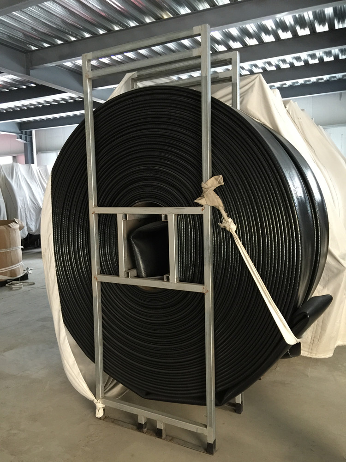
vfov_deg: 61.7
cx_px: 173
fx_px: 386
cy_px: 231
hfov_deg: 48.2
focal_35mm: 29
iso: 100
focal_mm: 4.15
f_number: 2.2
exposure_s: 1/15
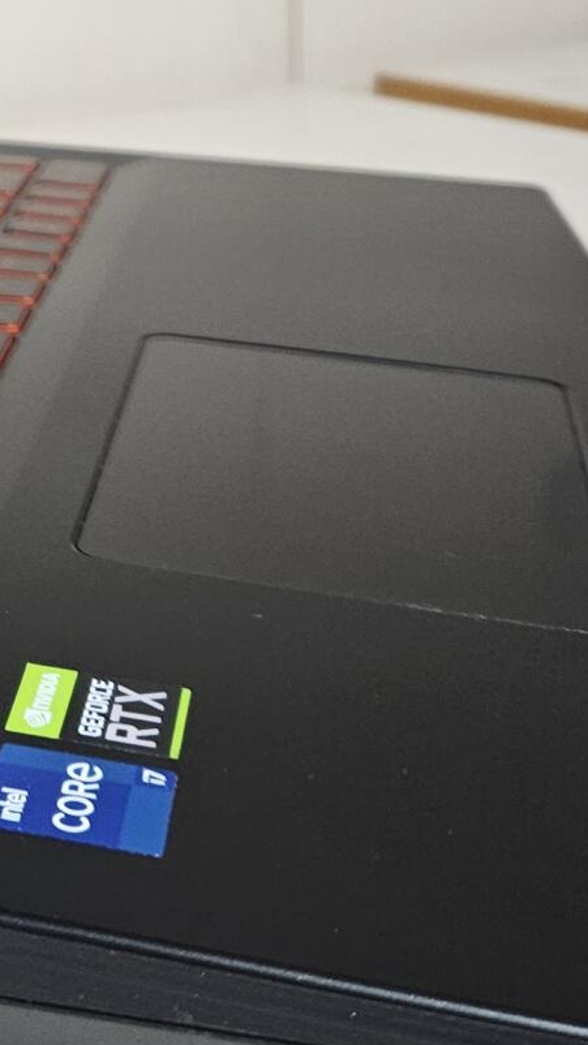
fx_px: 2218
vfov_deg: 24.2
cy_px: -193
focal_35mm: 80
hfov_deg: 13.7
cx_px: -428
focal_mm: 5.4
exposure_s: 1/100
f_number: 1.8
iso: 320
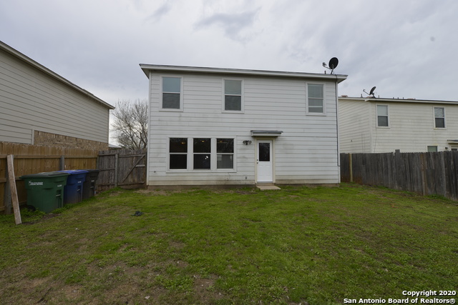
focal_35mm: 16
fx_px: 204
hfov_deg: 96.7
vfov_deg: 73.8
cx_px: 229
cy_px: 152
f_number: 6.3
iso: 110
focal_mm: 16
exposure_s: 1/250
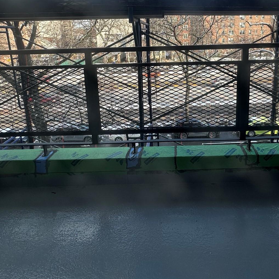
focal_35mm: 25
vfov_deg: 59.5
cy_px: 69
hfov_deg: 62.4
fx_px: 228
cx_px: 167
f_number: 2.2
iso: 40
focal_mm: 2.22
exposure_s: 1/413
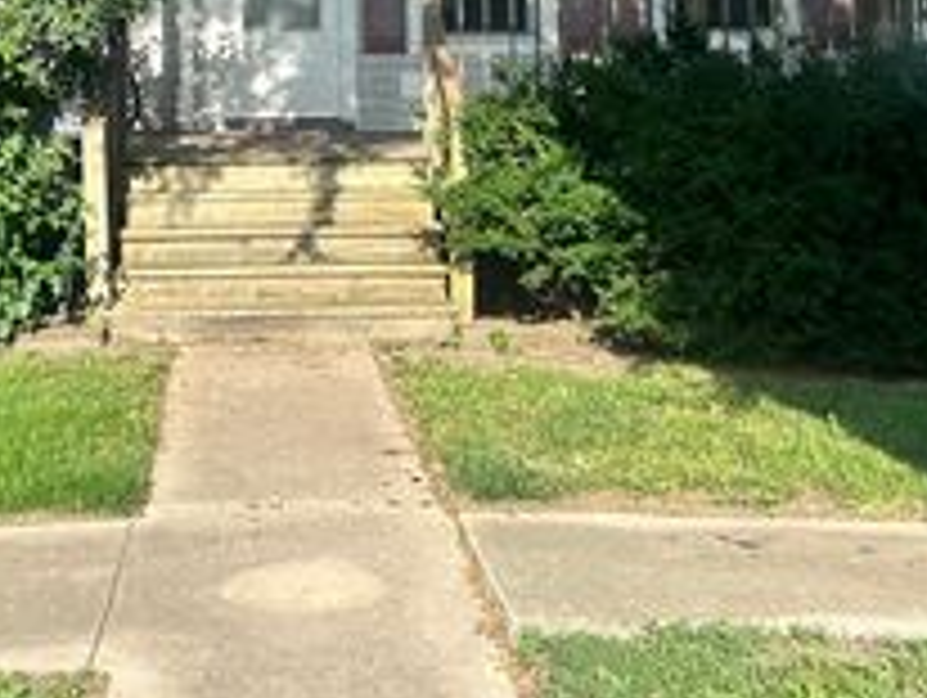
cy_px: -106
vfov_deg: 21.9
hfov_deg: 30.4
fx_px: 1689
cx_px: 274
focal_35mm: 63
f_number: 1.5
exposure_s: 1/1361
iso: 50
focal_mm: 5.7
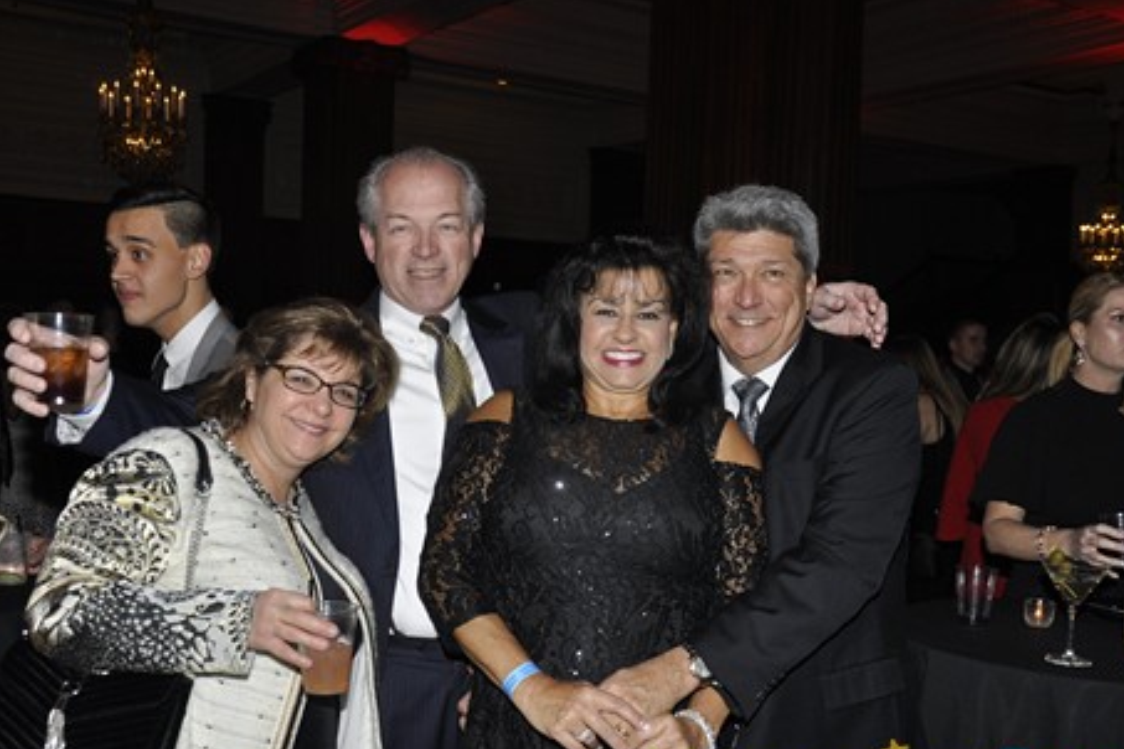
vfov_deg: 33.3
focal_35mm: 40
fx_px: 1249
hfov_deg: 48.5
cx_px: 561
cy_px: 438
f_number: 5
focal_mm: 22
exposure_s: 1/60
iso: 400
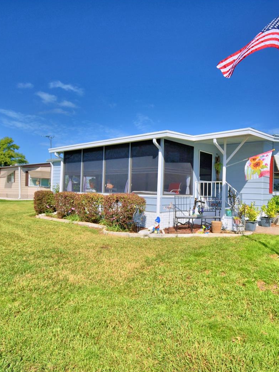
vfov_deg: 76.4
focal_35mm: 22
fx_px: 236
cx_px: 205
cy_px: 187
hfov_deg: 58.3
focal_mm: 10
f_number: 4.5
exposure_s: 1/1600
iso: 100
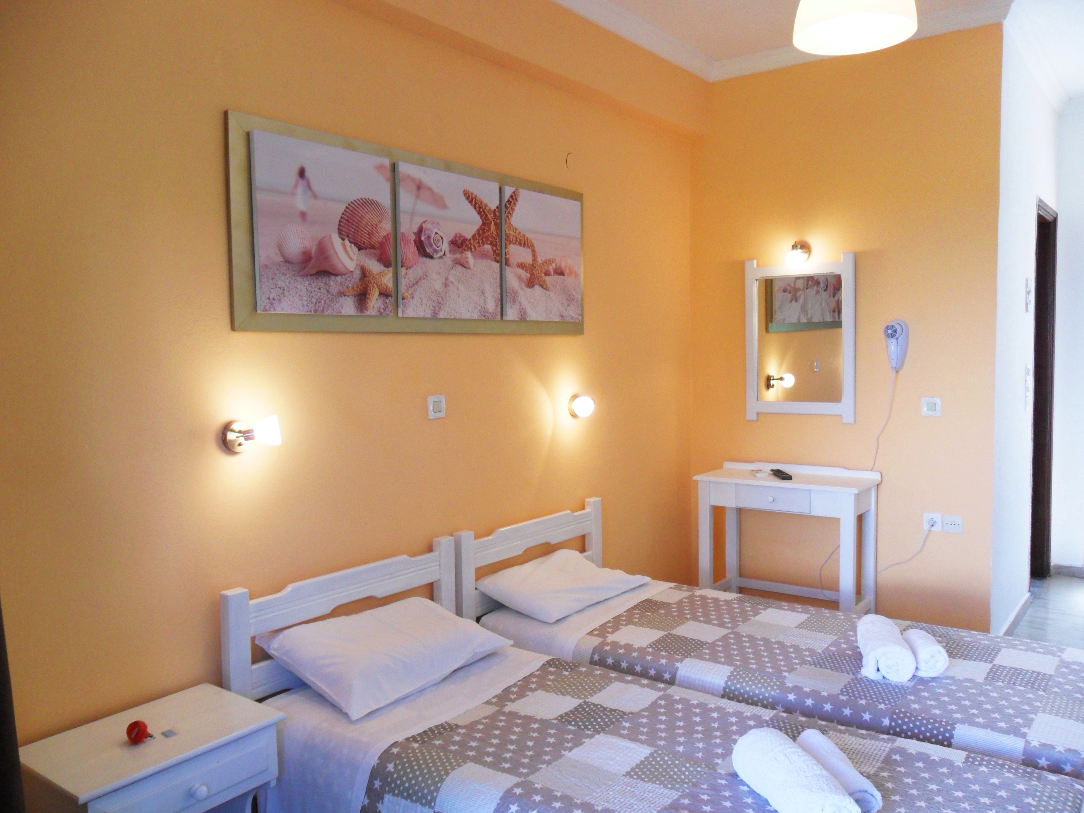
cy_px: 406
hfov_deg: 65.3
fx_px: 846
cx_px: 542
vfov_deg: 51.4
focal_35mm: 27
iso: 100
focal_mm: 4.9
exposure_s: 1/45
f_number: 3.5
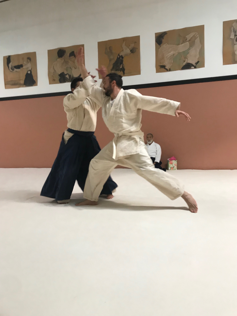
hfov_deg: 49.7
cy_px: 158
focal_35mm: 28
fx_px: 256
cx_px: 118
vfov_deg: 63.4
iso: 40
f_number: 1.8
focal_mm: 3.99
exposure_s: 1/30
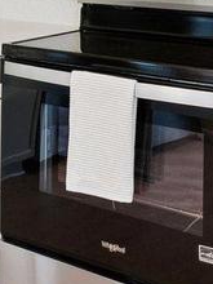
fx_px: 722
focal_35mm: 88
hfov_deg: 15.2
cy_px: -70
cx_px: -128
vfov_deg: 20.6
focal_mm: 14
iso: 640
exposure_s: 1/40
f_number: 7.1
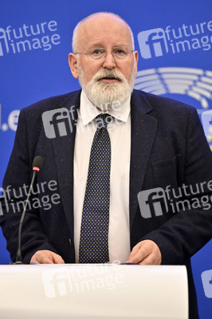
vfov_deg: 11.8
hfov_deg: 7.8
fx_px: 1548
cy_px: 160
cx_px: 106
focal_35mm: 175
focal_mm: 175
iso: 5000
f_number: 2.8
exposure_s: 1/1000
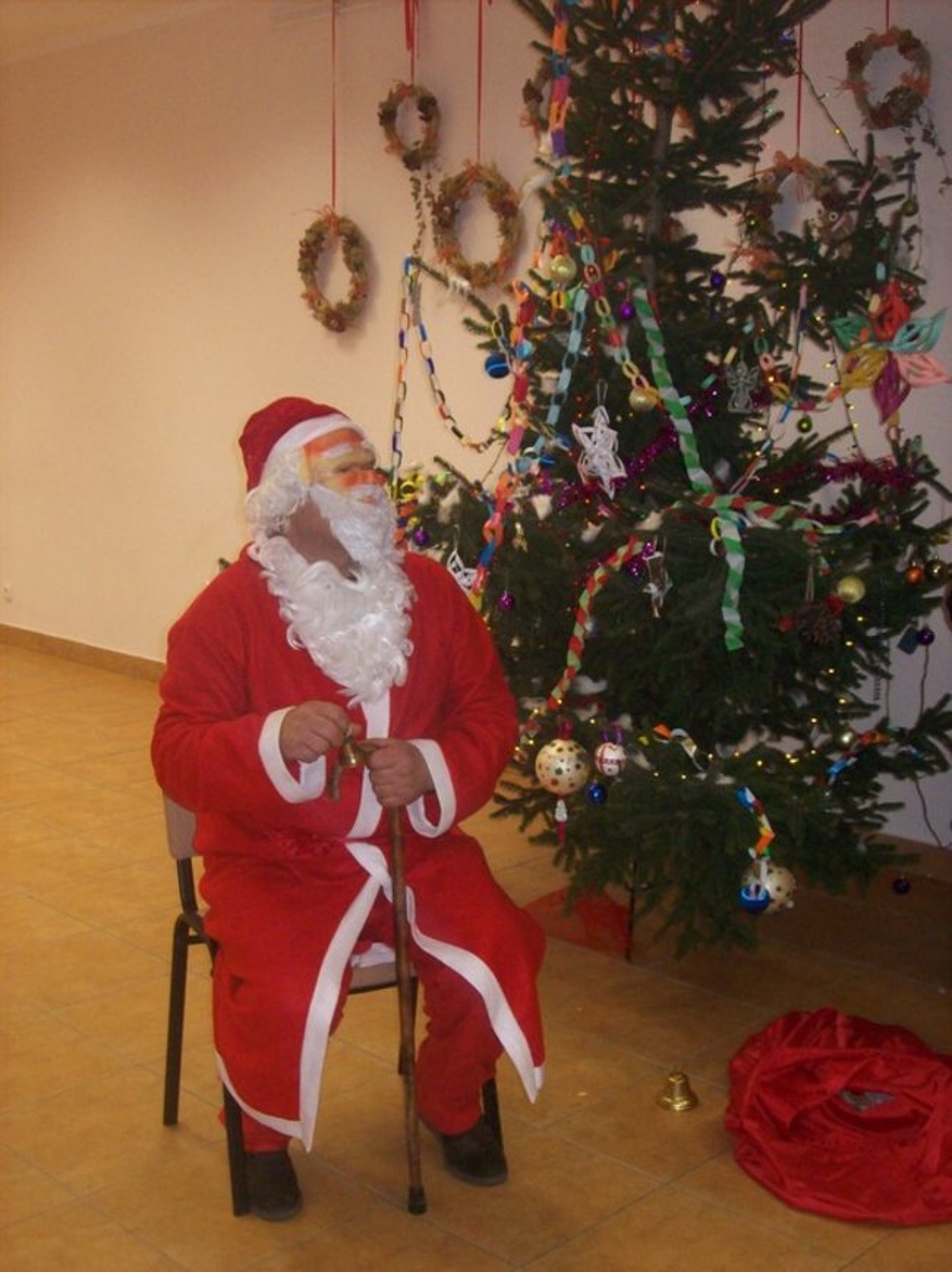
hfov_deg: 32.2
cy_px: 636
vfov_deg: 42.1
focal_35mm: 45
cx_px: 476
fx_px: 1652
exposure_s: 1/73.6
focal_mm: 7.6
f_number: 3
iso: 200
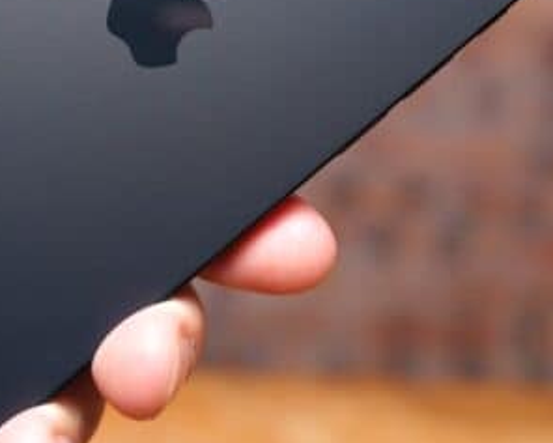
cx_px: 127
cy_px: 16
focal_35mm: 77
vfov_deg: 19.4
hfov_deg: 24.4
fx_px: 1261
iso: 320
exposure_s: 1/80
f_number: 4
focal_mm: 35
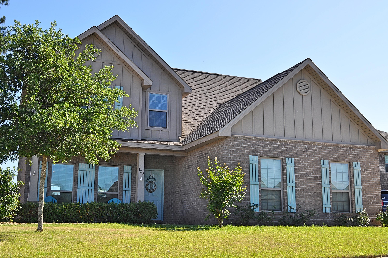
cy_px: 129
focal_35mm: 45
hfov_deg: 43.7
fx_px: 484
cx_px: 194
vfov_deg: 29.8
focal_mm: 30
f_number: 8
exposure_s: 1/250
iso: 200
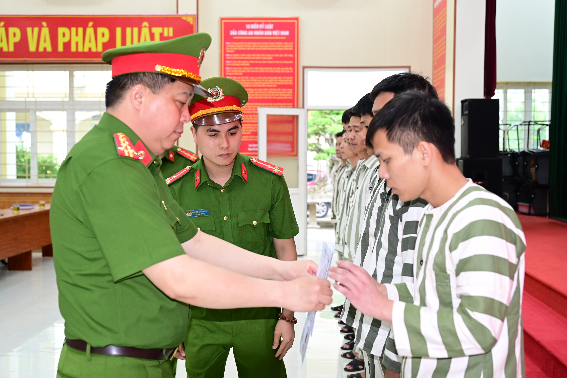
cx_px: 284
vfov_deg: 31.9
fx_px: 661
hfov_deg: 46.4
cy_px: 189
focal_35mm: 42
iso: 1250
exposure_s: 1/100
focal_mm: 42
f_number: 4
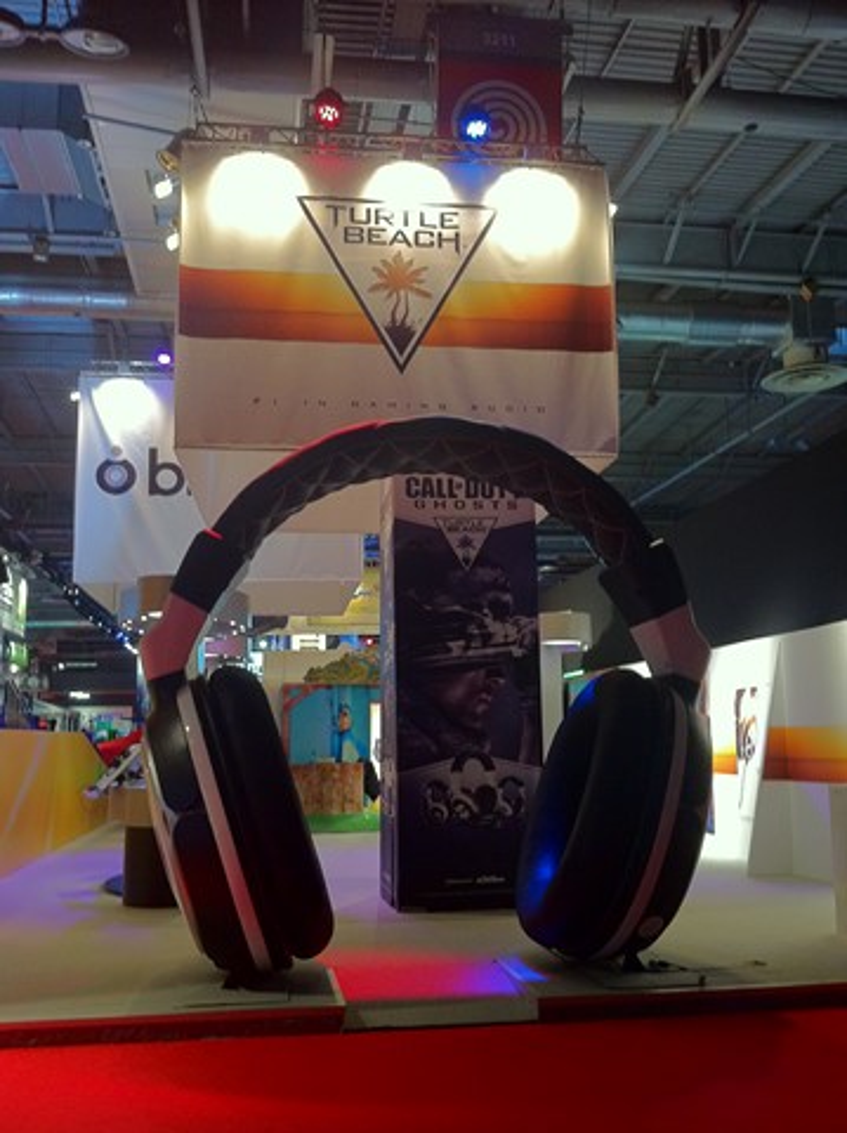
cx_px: 424
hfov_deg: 40.6
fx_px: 1144
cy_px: 566
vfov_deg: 52.7
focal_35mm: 35
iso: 250
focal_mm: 3.85
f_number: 2.8
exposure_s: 1/15
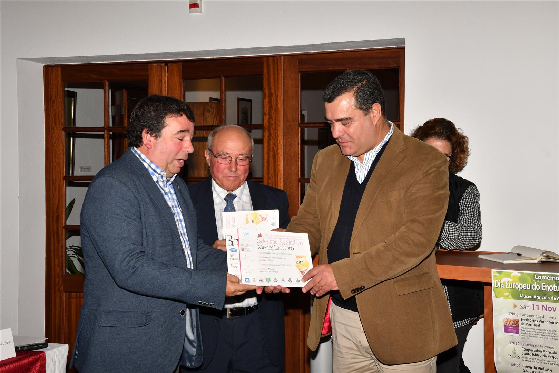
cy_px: 186
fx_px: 885
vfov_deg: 23.8
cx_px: 280
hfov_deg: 35.1
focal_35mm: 57
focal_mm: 38
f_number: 9
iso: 500
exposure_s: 1/200
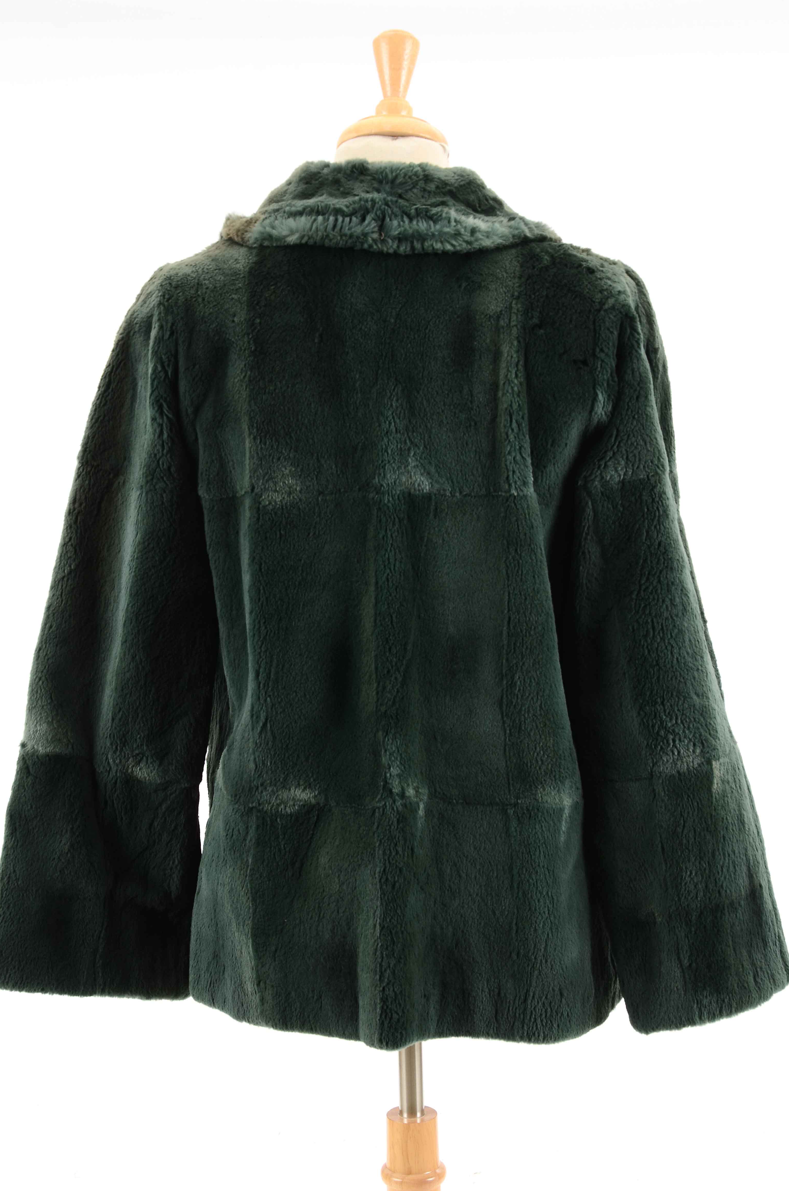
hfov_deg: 17.0
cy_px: 624
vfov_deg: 25.4
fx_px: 2642
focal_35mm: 80
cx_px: 402
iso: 160
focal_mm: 50
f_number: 8
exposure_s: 1/60
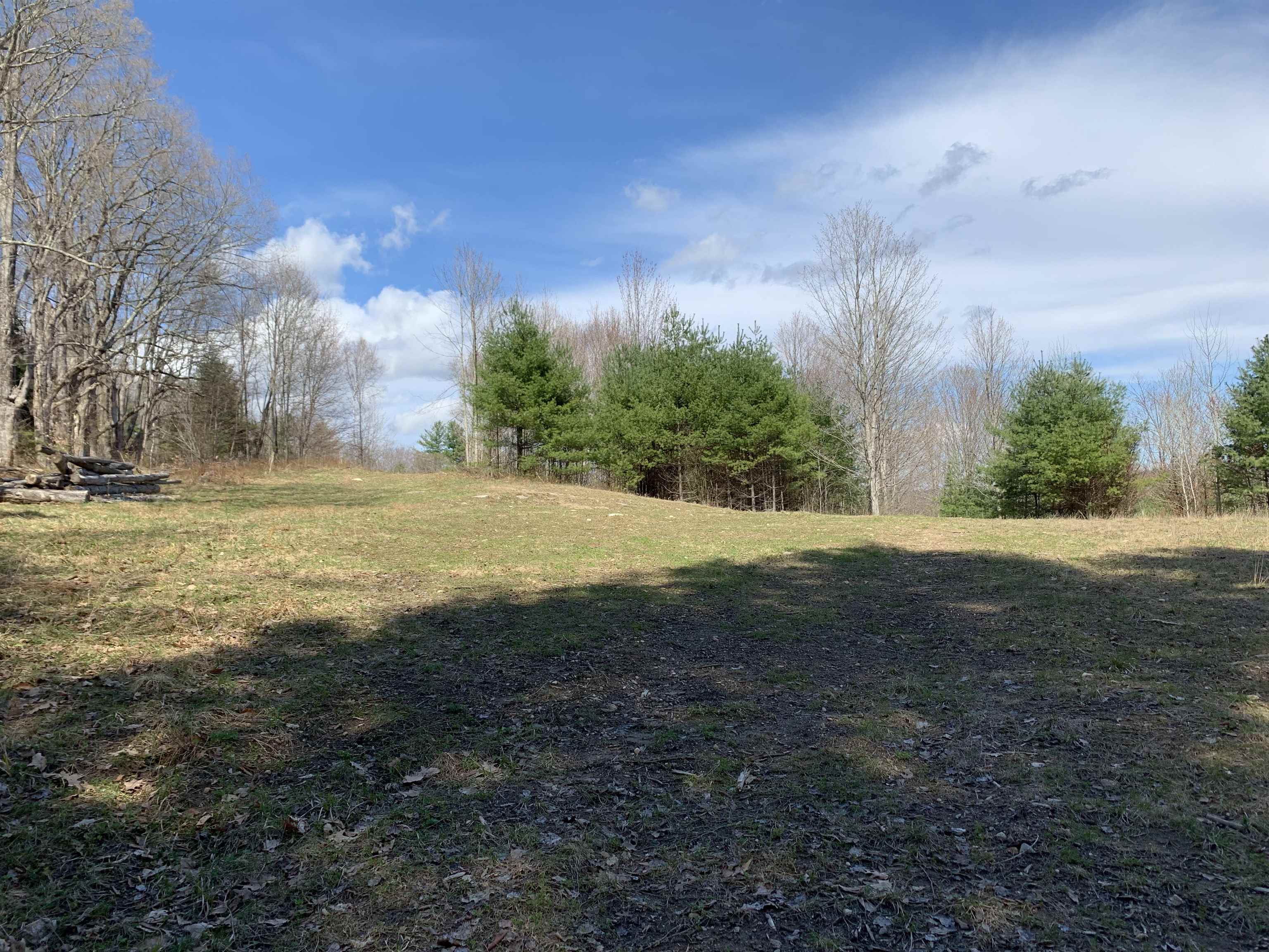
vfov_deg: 53.1
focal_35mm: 26
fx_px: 953
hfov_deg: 67.3
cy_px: 476
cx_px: 634
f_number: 1.8
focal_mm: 4.25
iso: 25
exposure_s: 1/1748
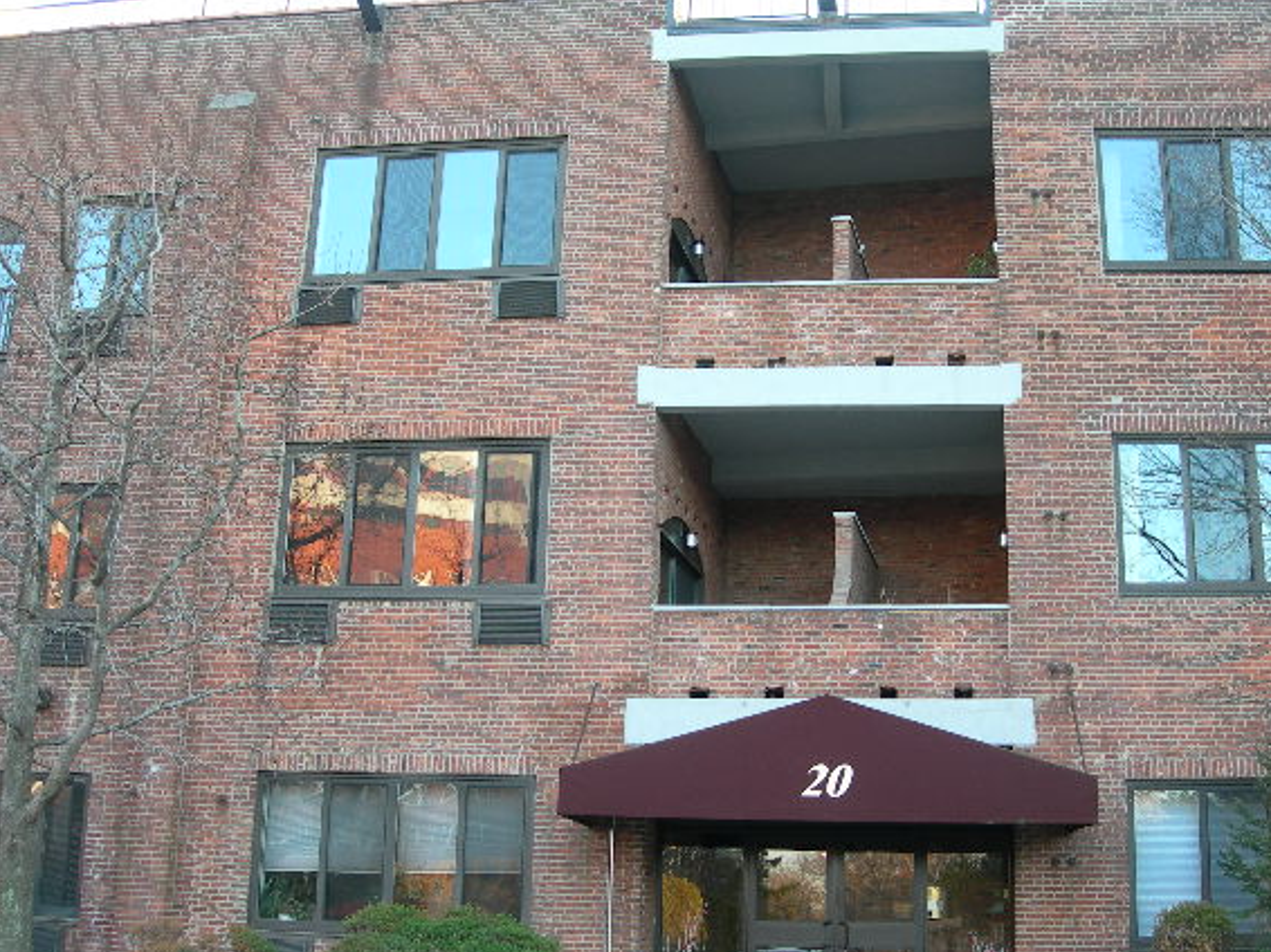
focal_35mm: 43
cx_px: 716
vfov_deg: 33.5
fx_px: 1578
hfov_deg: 43.8
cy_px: 537
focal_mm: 7.8
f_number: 2.8
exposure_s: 1/31.3
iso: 50
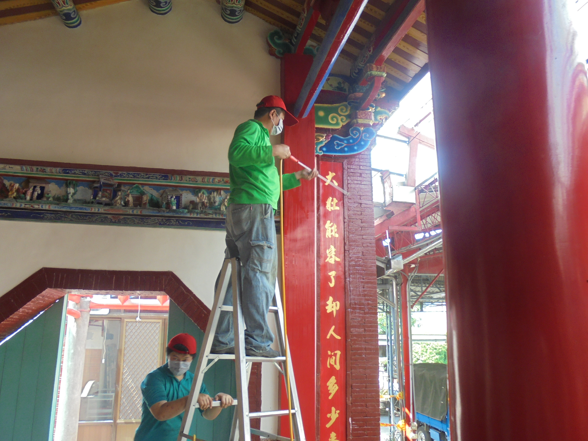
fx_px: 442
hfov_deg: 67.3
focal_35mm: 26
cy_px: 220
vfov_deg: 53.1
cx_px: 294
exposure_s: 1/30
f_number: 3.5
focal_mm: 4.6
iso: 100
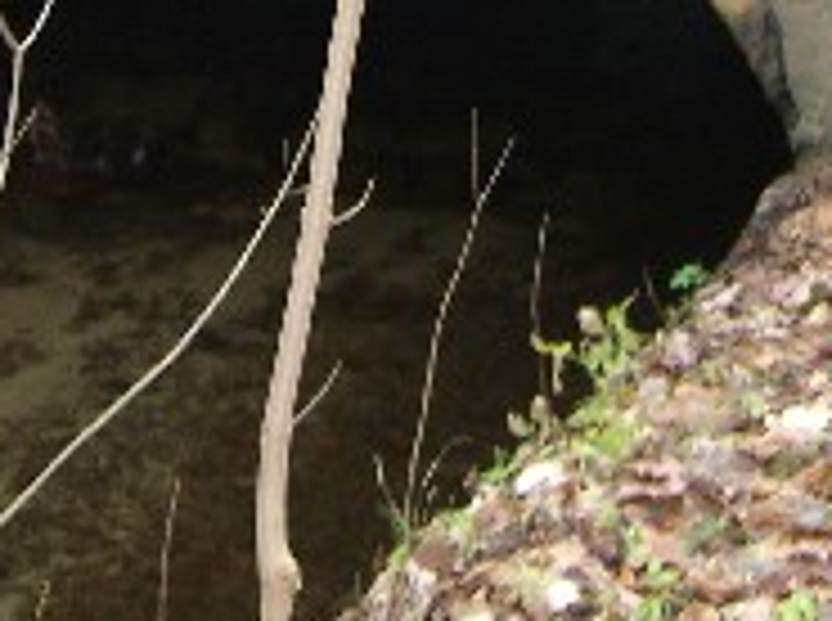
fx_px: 2879
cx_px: 335
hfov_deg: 16.4
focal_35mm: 120
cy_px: -313
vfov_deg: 11.8
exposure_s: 1/60
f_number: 2.8
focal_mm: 7.9
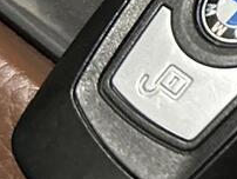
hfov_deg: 9.5
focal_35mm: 185
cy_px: -263
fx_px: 1268
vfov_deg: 7.5
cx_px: 562
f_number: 1.5
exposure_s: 1/50
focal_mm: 5.7
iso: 500
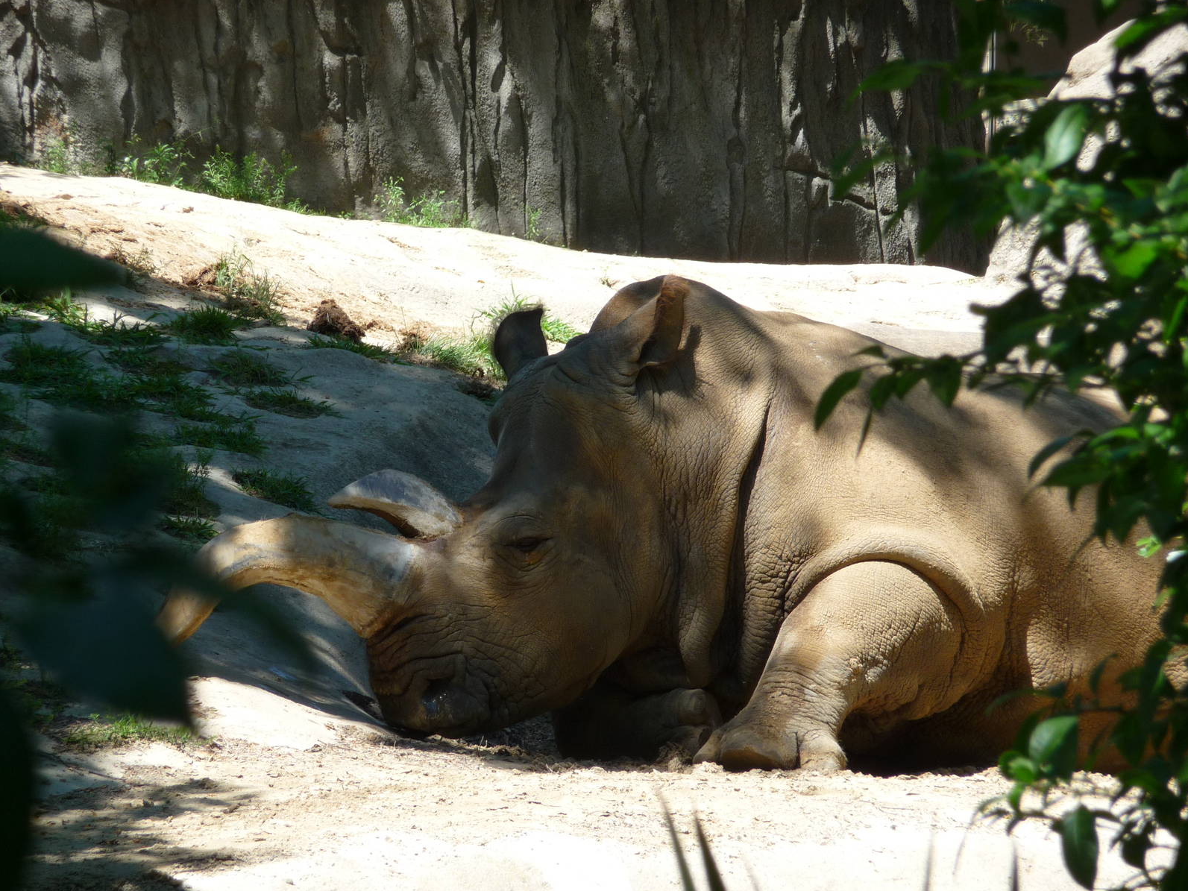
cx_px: 595
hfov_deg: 8.3
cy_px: 445
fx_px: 8203
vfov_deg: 6.2
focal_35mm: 239
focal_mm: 40.9
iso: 100
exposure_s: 1/200
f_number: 4.9
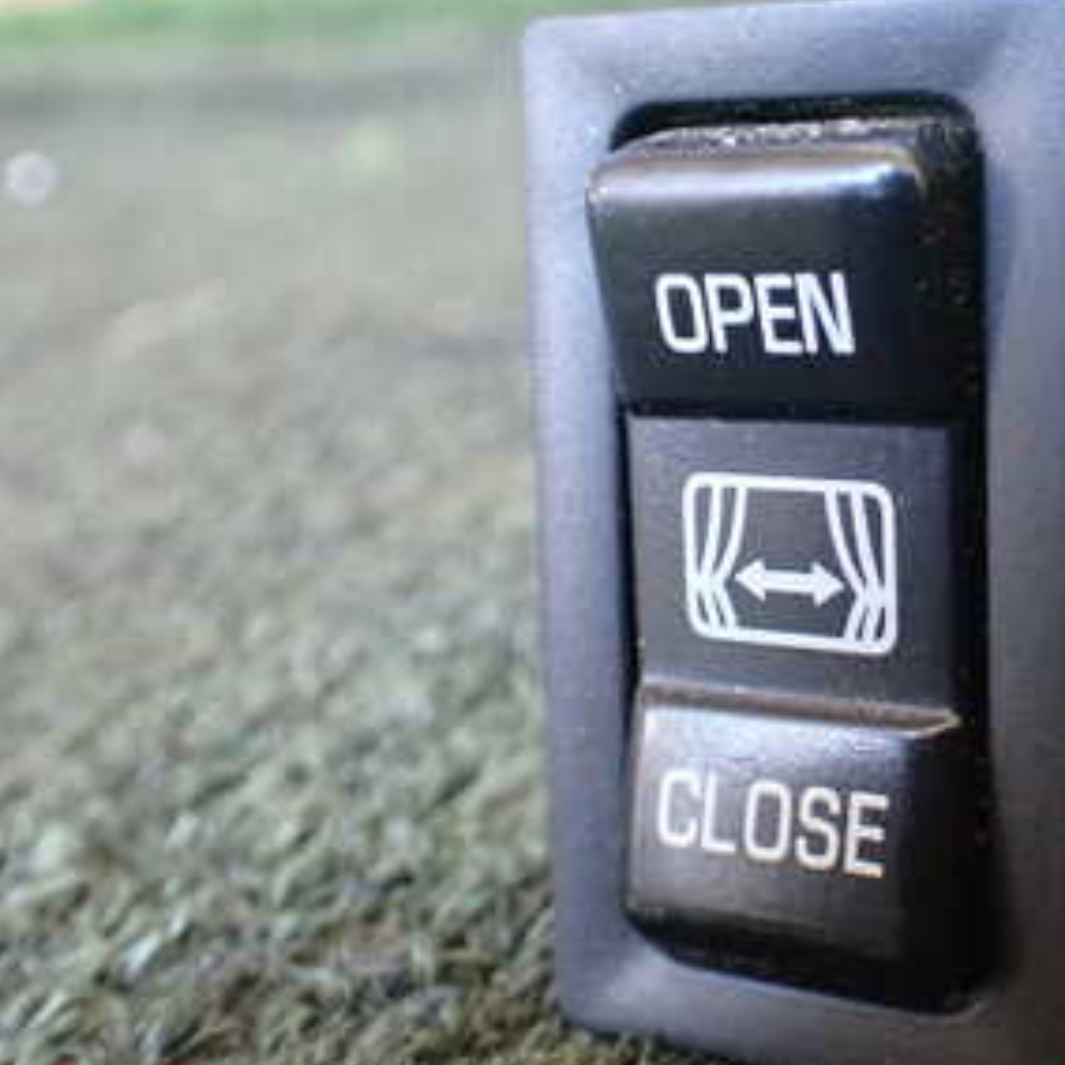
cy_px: 461
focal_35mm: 56
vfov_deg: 30.5
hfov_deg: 29.5
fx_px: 1949
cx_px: 930
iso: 800
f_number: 2.3
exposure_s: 1/40
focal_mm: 5.4
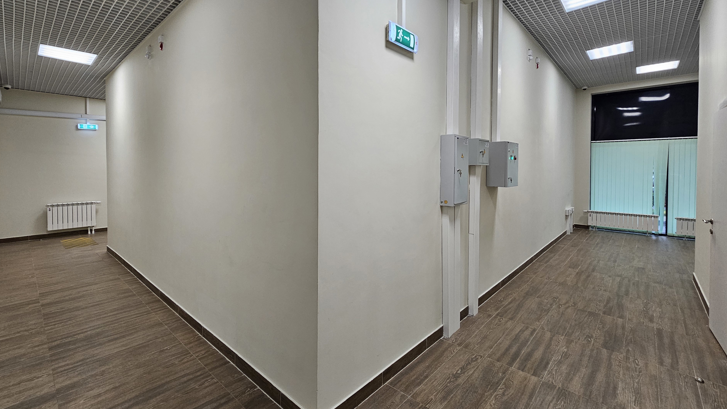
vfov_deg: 70.1
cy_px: 175
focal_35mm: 15
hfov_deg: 102.9
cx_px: 346
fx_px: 289
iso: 80
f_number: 2.2
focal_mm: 2.2
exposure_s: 1/50
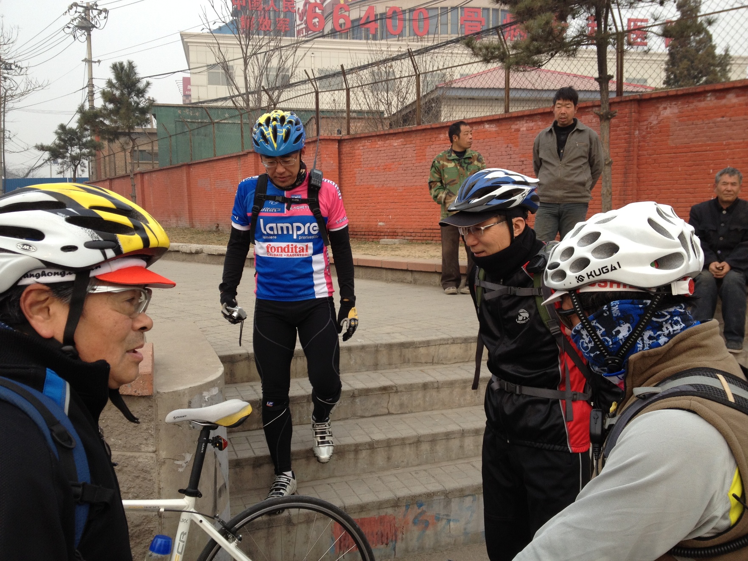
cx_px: 374
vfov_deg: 40.7
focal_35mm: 35
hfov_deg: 52.6
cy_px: 280
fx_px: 756
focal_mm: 4.28
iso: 64
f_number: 2.4
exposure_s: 1/274
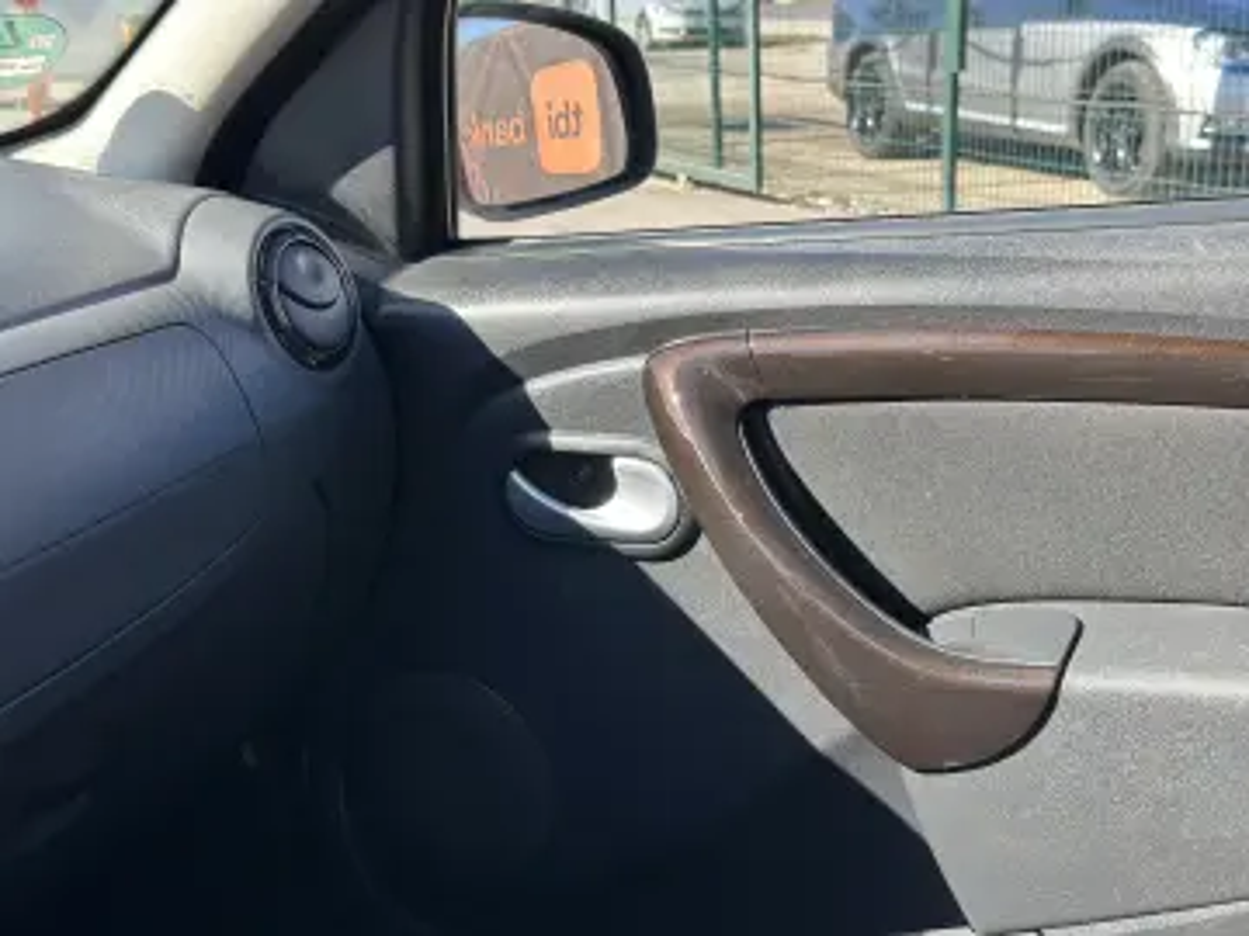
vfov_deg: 30.3
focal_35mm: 48
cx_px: 624
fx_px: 1732
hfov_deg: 39.7
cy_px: 468
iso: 80
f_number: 1.78
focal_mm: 6.86
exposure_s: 1/729
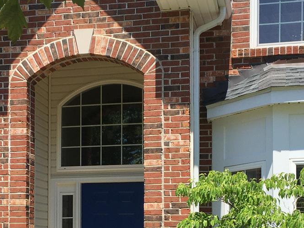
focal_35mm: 70
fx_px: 615
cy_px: 236
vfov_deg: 20.2
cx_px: 135
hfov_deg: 27.8
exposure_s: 1/1221
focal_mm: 4.15
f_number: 2.2
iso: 25
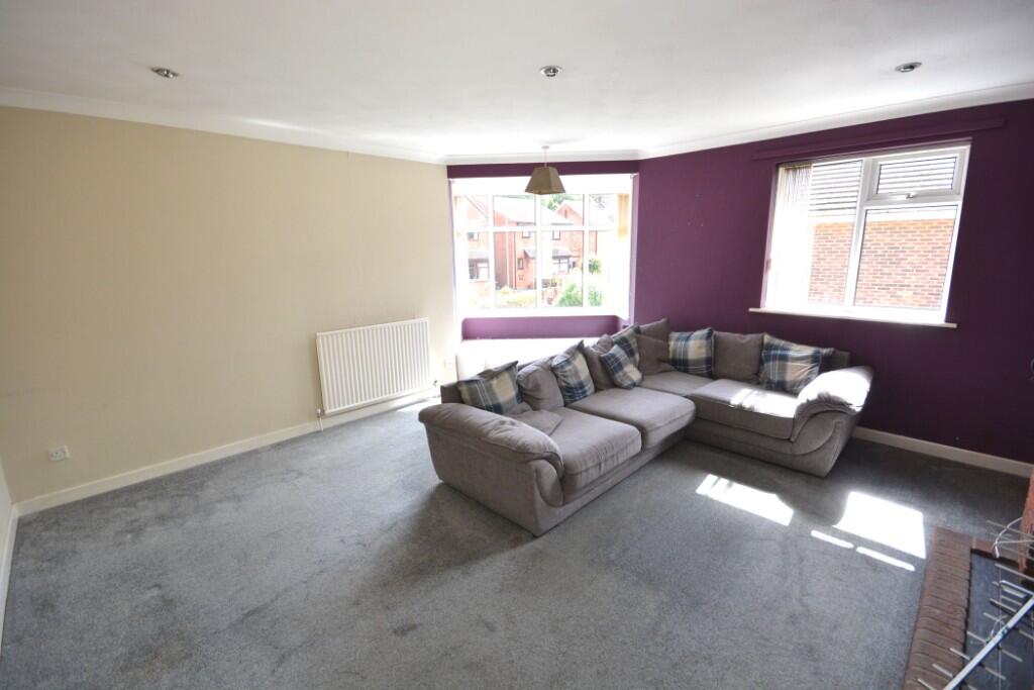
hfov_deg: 100.4
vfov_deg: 77.3
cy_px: 345
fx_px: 431
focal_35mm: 15
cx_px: 517
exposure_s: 1/80
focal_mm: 10
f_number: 8
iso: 400
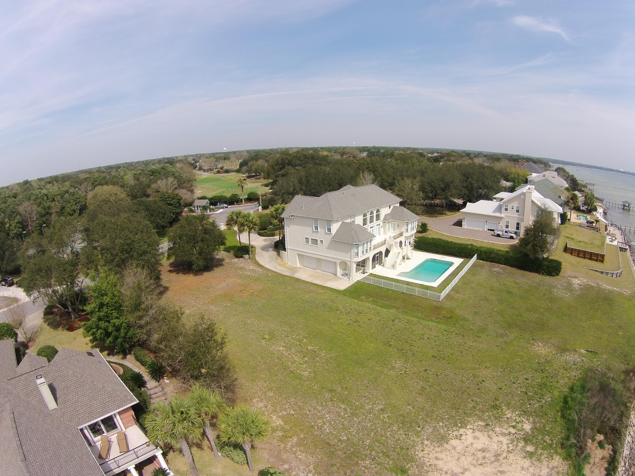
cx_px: 318
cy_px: 238
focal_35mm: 28
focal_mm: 5
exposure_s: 1/2370
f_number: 2.8
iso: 100
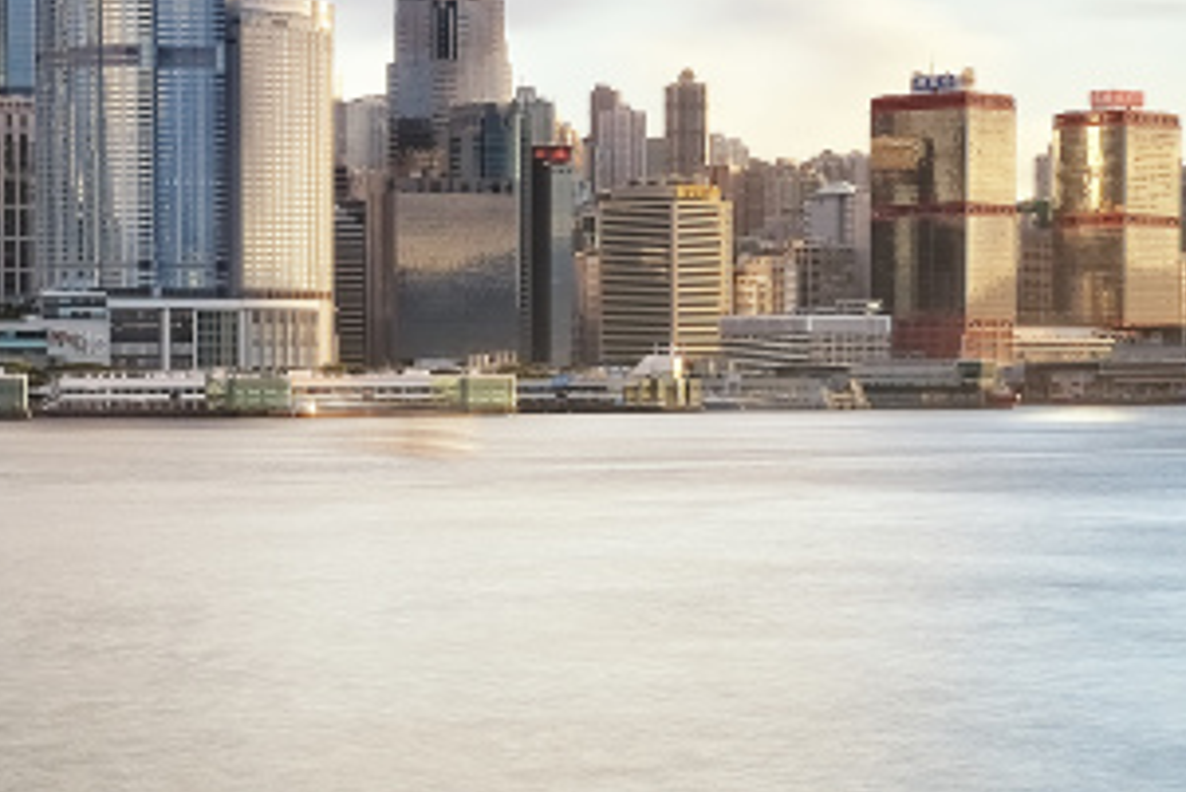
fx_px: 3922
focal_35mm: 119
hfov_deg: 17.1
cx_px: 378
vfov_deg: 11.2
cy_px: -325
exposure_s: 1/40
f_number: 16
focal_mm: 23
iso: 200
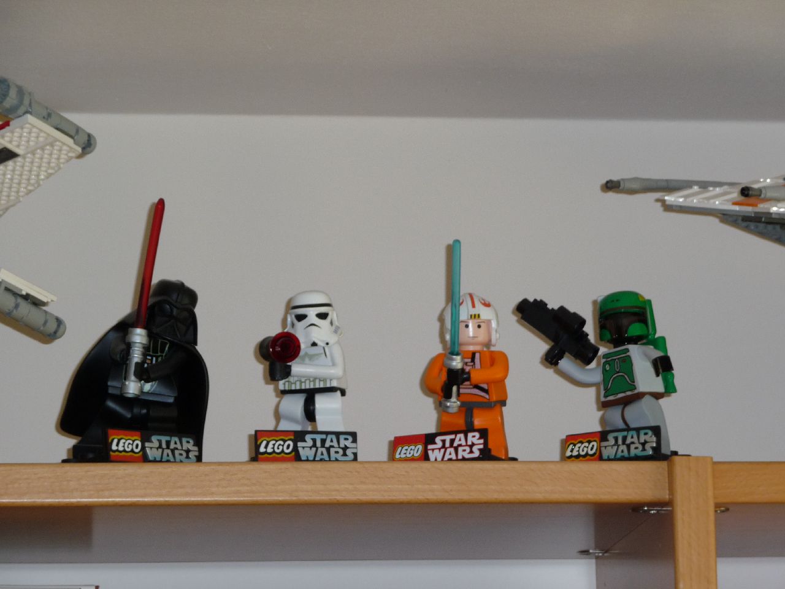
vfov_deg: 10.1
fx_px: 3334
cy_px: 294
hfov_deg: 13.4
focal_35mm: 147
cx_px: 392
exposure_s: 1/40
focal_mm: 25.2
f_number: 4.8
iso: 125
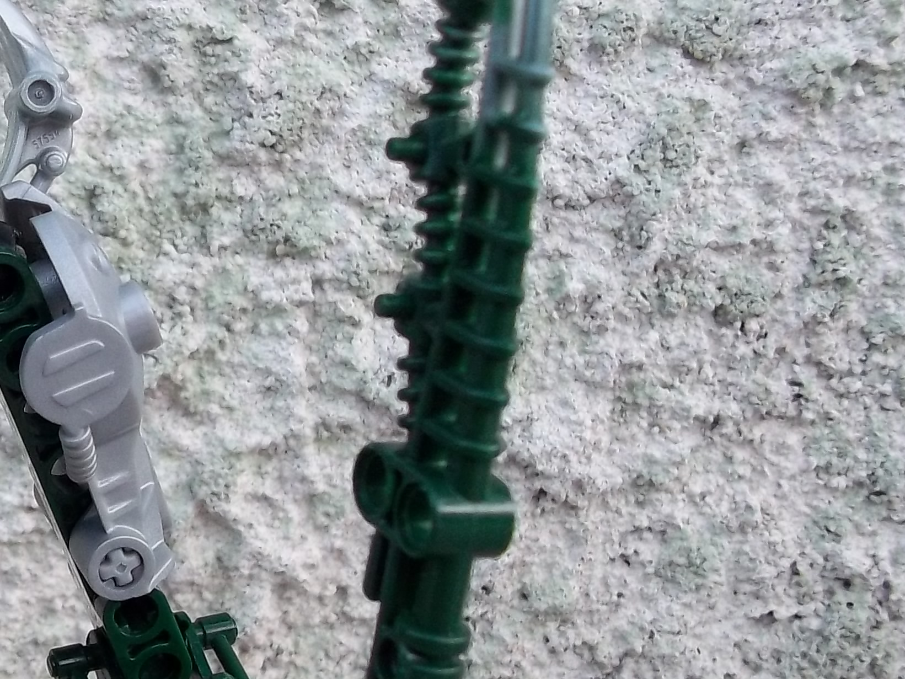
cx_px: -168
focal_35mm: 78
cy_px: 394
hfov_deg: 23.0
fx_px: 2039
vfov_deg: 18.9
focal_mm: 5.7
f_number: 2.9
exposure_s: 1/80
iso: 80
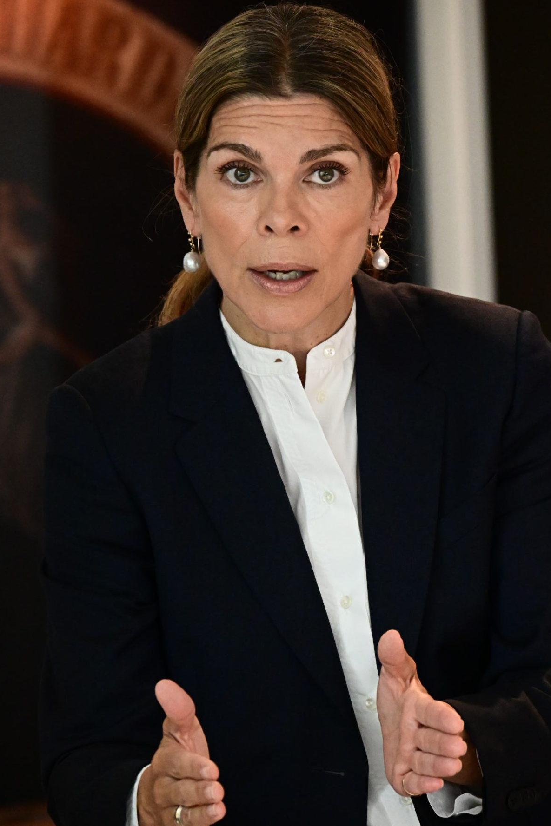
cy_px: 401
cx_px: 290
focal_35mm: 324
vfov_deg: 6.4
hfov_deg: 4.2
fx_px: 7439
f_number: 5.3
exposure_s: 1/100
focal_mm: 150
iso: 4000
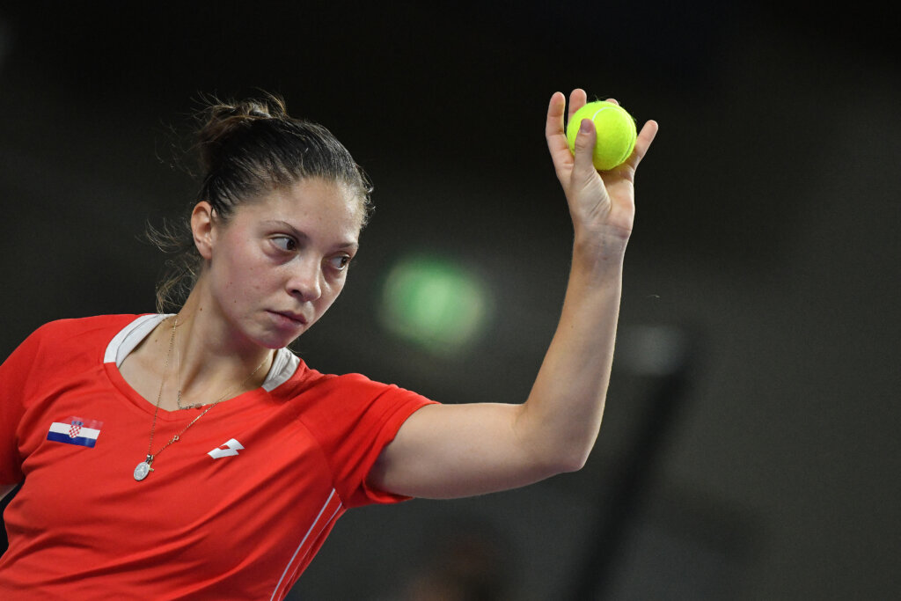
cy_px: 300
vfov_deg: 3.4
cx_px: 450
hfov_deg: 5.2
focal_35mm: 400
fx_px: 10012
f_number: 4
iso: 4000
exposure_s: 1/1600
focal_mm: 400
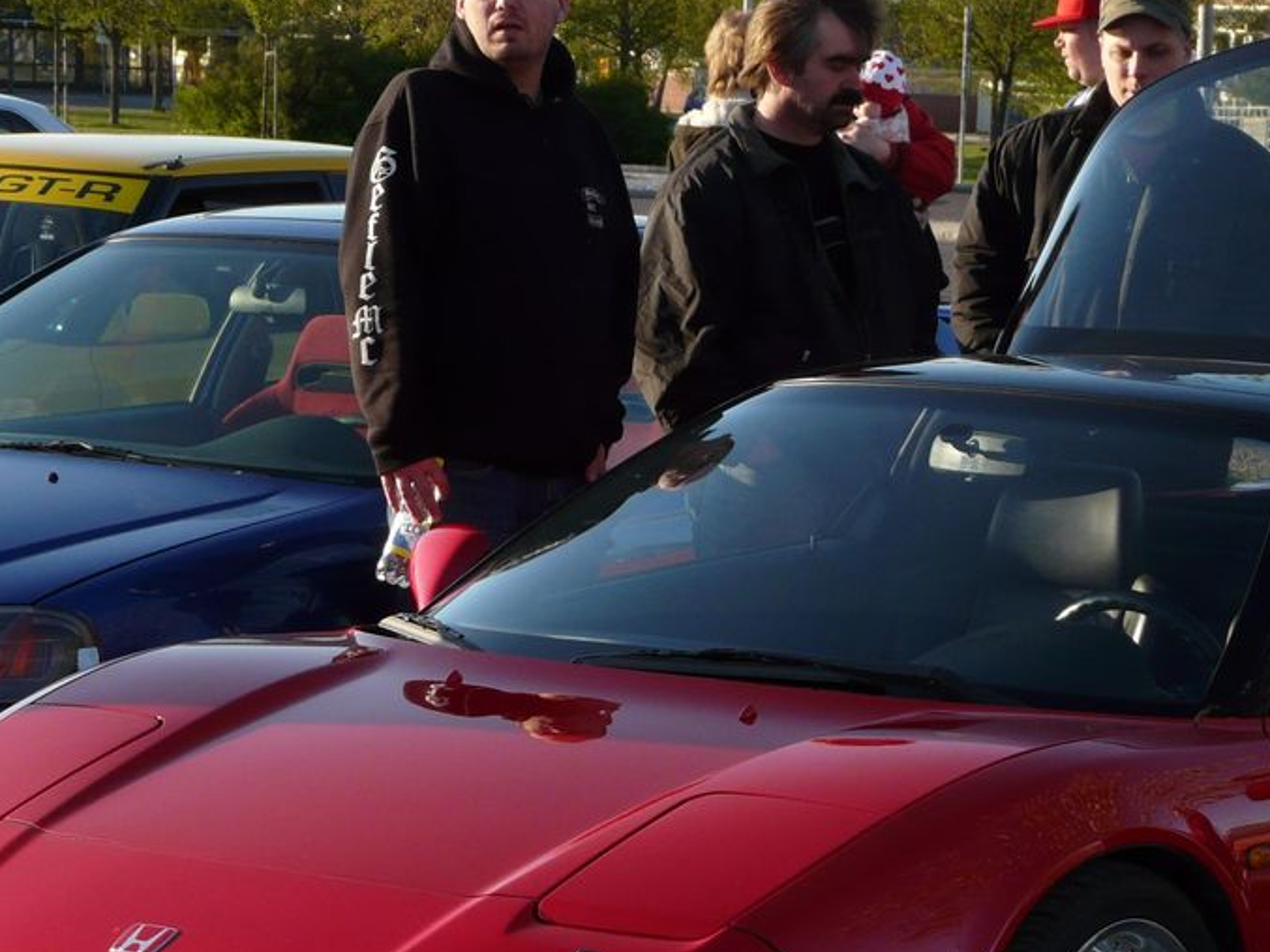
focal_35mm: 138
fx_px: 5064
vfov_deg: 10.7
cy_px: 783
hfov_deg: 14.3
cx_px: 915
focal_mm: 12
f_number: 3.2
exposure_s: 1/500
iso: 100
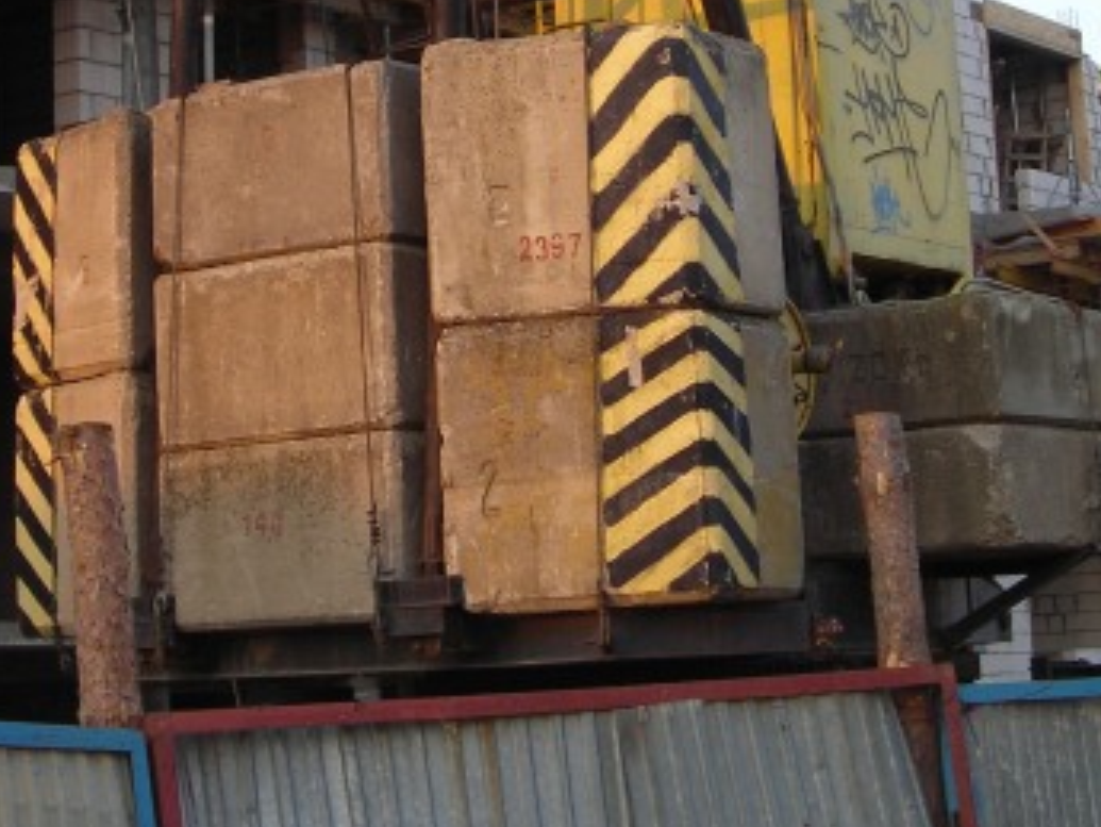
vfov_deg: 16.5
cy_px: 19
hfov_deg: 22.2
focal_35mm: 88
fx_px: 2800
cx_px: 389
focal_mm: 6.3
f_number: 3.2
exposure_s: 1/77.6
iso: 50
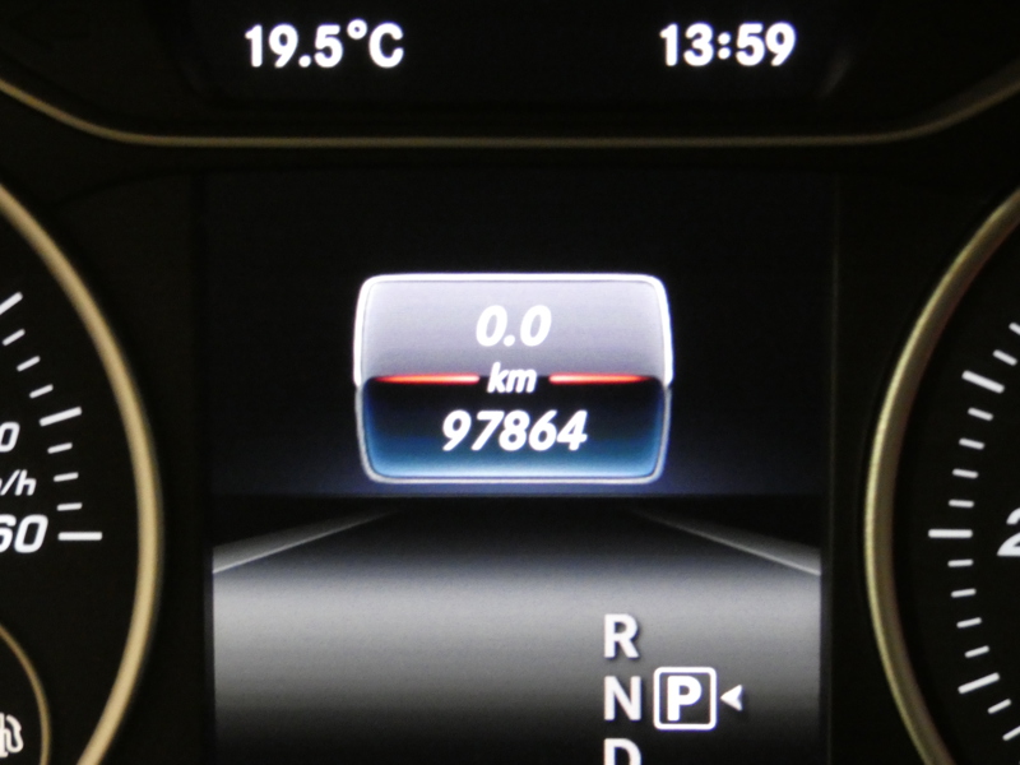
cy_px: 382
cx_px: 510
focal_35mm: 100
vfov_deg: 14.8
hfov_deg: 19.6
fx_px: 2947
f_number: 4.8
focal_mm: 17.9
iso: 1600
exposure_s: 1/13
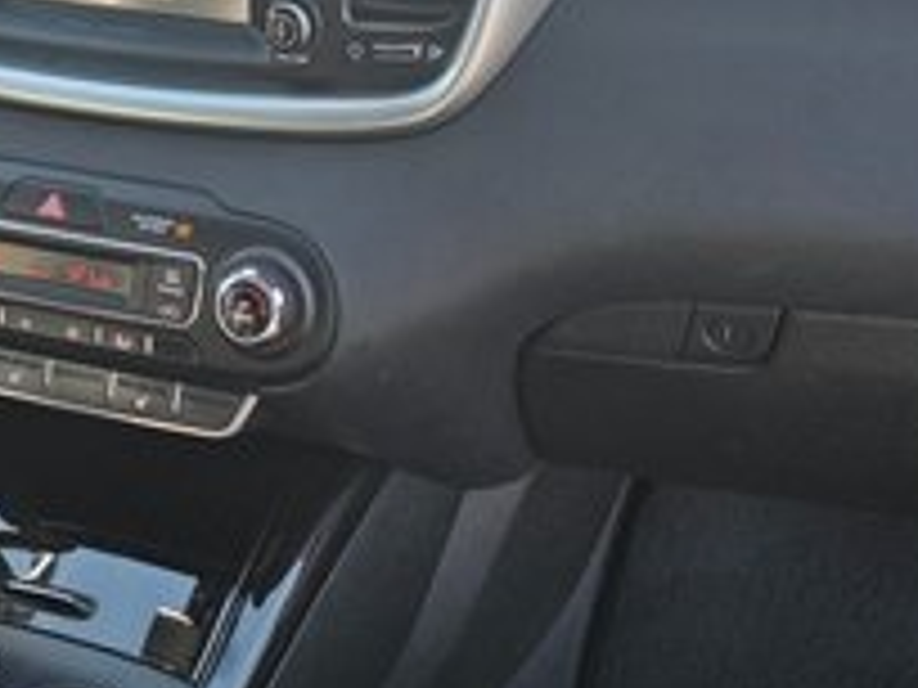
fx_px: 1909
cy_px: 495
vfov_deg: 20.3
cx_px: 338
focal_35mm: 72
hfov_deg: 26.9
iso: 40
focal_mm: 6.3
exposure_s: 1/180
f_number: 1.7
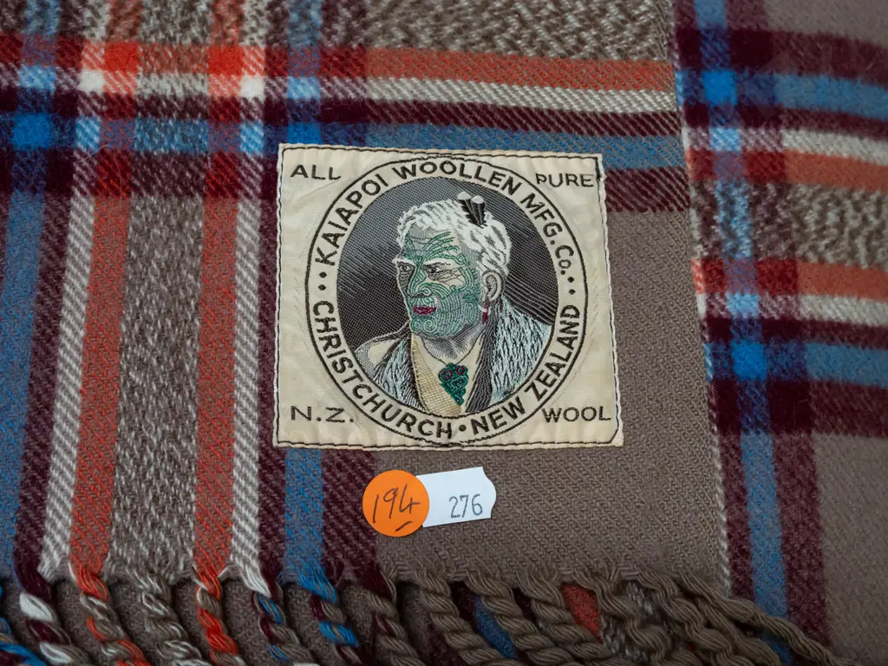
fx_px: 1180
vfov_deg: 31.5
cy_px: 333
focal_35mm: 46
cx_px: 444
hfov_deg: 41.2
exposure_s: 1/200
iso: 3200
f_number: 5.6
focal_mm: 23
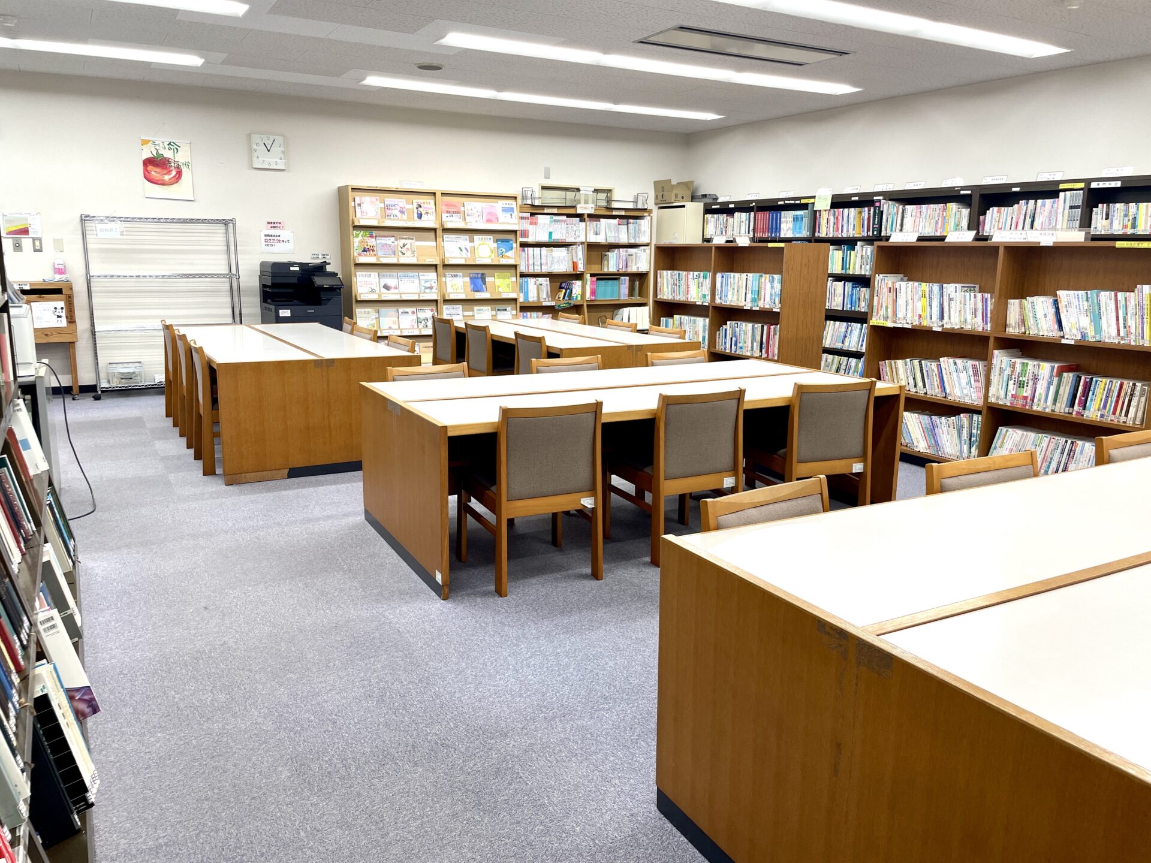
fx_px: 865
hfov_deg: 67.3
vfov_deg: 53.1
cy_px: 432
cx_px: 576
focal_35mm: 26
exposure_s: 1/120
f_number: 1.6
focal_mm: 4.2
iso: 50
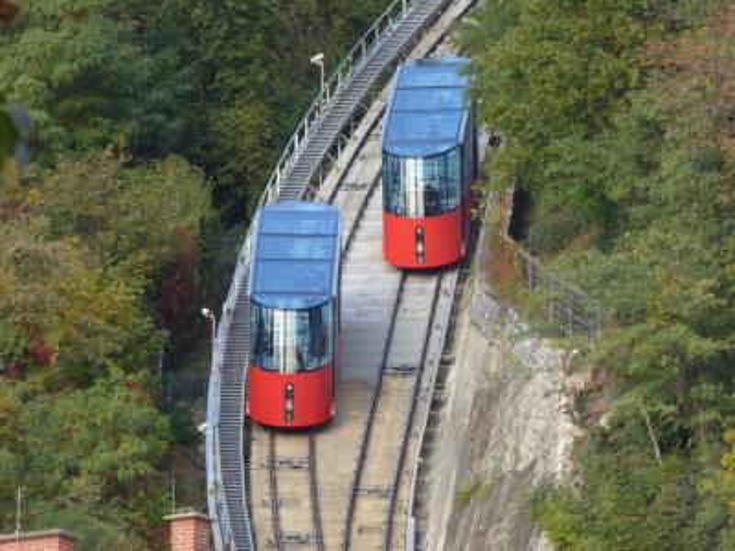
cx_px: 368
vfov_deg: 3.1
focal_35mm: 479
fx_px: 10171
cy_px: 276
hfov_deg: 4.1
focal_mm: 77.3
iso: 160
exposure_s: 1/100
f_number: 6
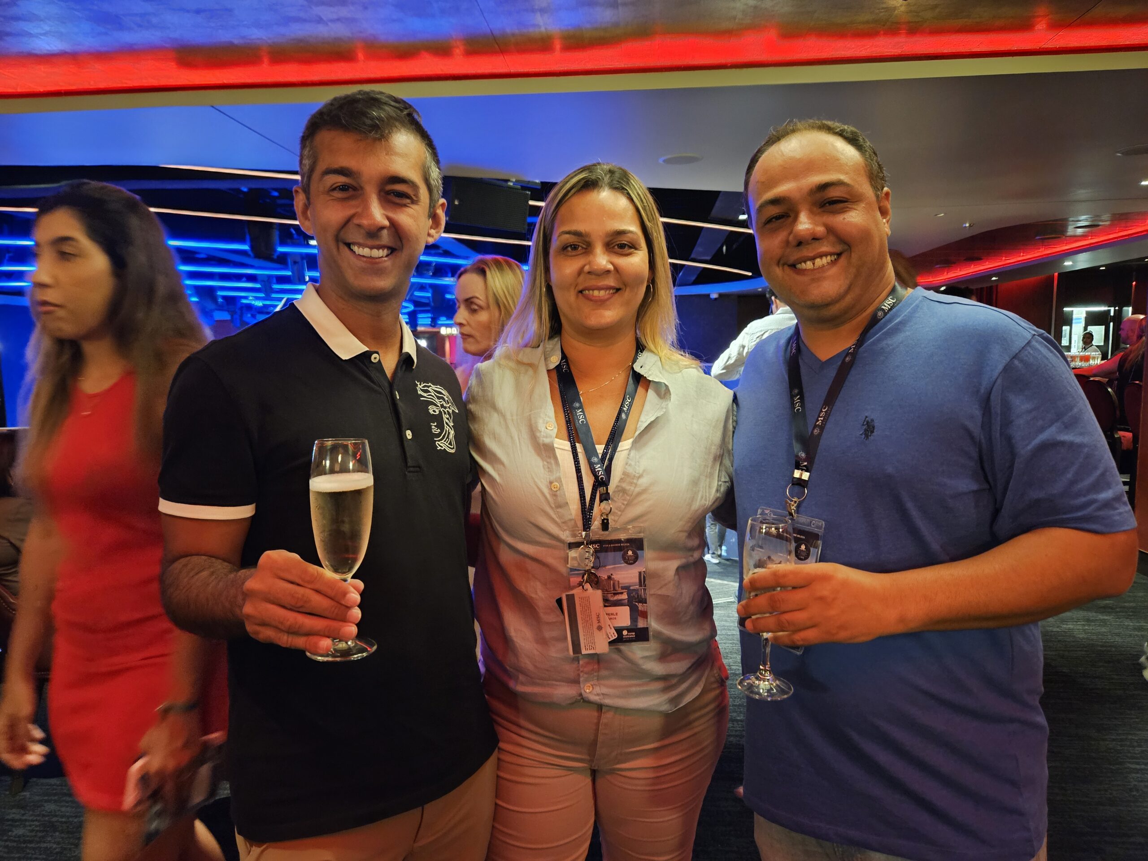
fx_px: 763
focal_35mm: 23
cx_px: 574
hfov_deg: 73.9
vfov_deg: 58.9
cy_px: 430
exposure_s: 1/24
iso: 1250
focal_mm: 5.4
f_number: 1.8
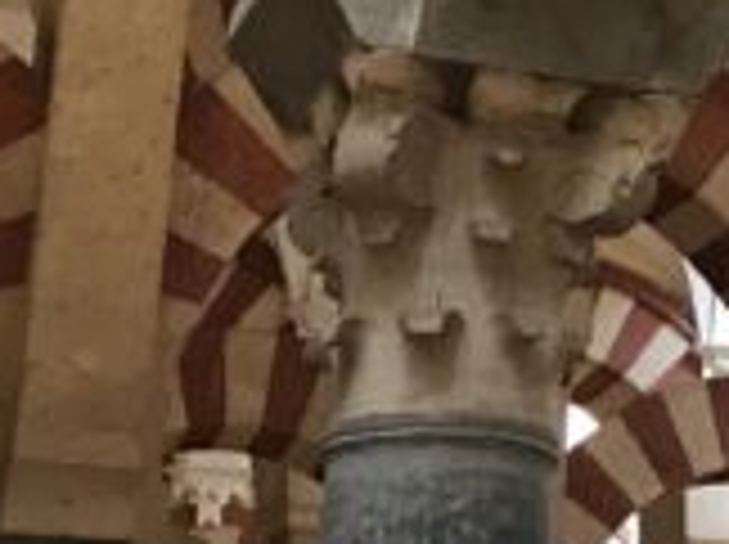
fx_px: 2797
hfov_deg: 13.9
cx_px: 1098
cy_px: -40
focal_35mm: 133
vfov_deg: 11.0
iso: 100
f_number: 1.8
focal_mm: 3.99
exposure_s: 1/17
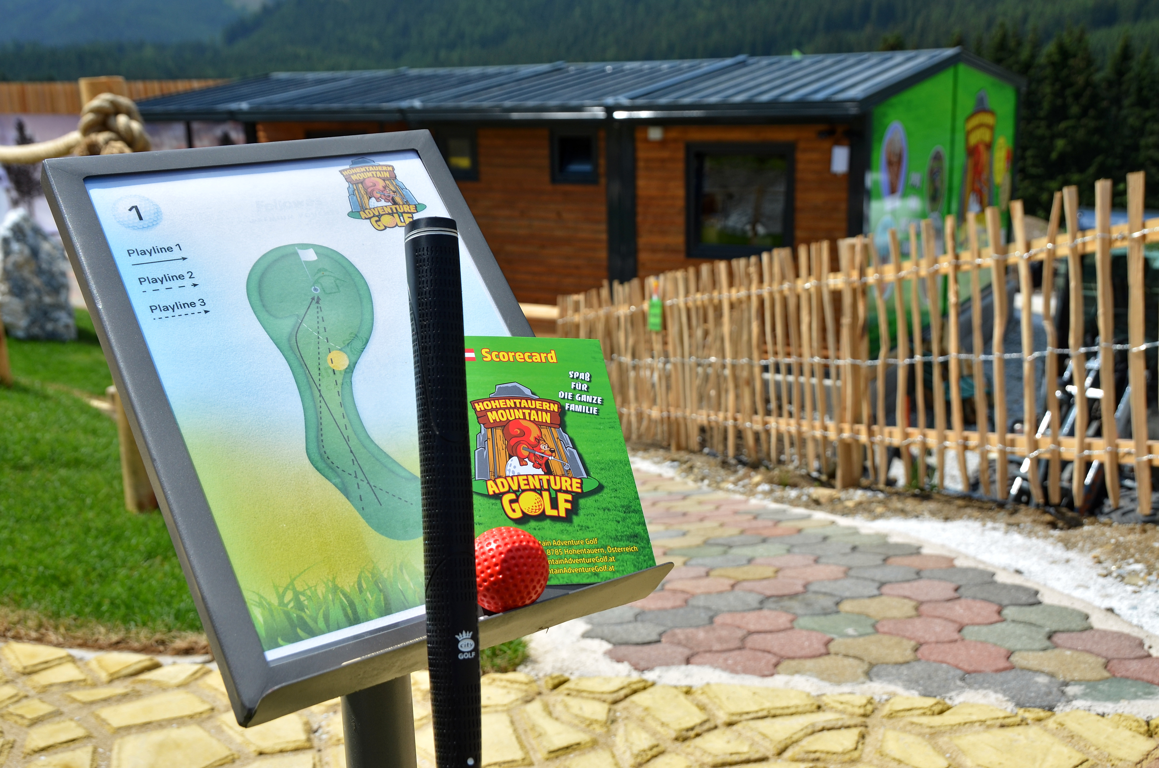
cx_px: 580
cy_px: 384
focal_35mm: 39
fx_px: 1253
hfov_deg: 49.6
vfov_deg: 34.1
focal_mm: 26
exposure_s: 1/500
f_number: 8
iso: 160
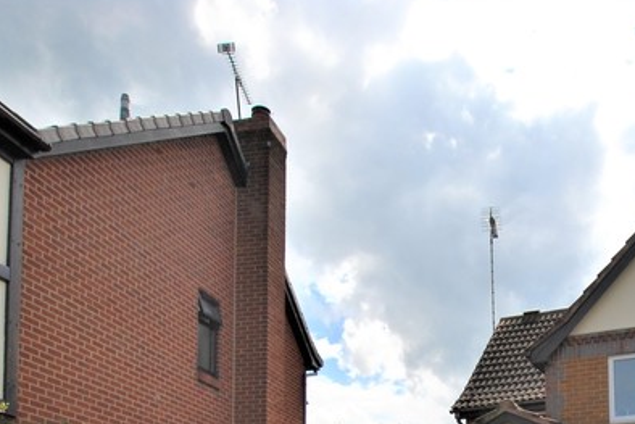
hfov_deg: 47.7
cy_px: 541
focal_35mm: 39
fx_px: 688
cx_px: 474
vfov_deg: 28.5
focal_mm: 10
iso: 200
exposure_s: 1/500
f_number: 8
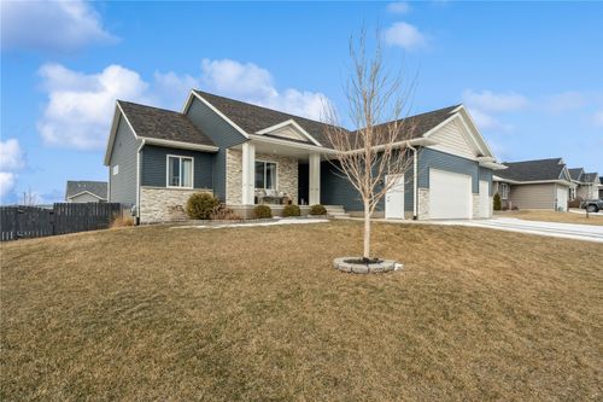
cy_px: 201
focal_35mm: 18
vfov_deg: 67.3
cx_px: 302
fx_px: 301
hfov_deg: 90.0
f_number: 10
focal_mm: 18
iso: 400
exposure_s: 1/250
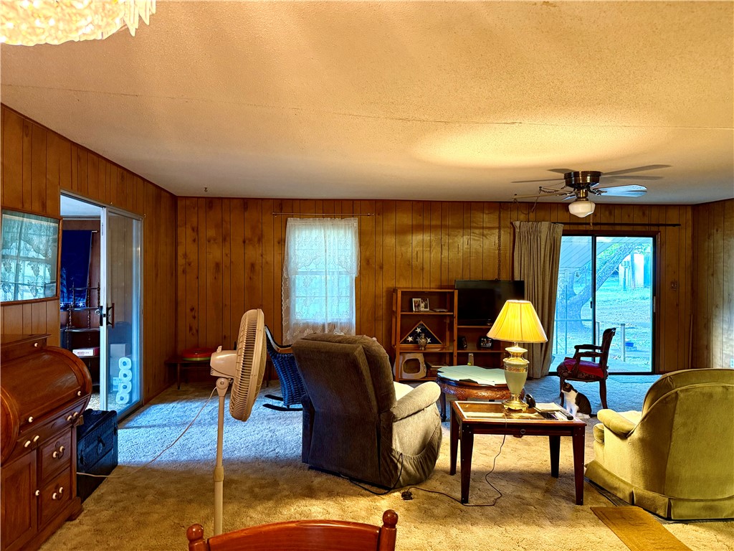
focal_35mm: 24
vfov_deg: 56.8
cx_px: 367
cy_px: 276
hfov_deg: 71.6
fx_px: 509
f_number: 1.78
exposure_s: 1/60
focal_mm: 6.76
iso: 500
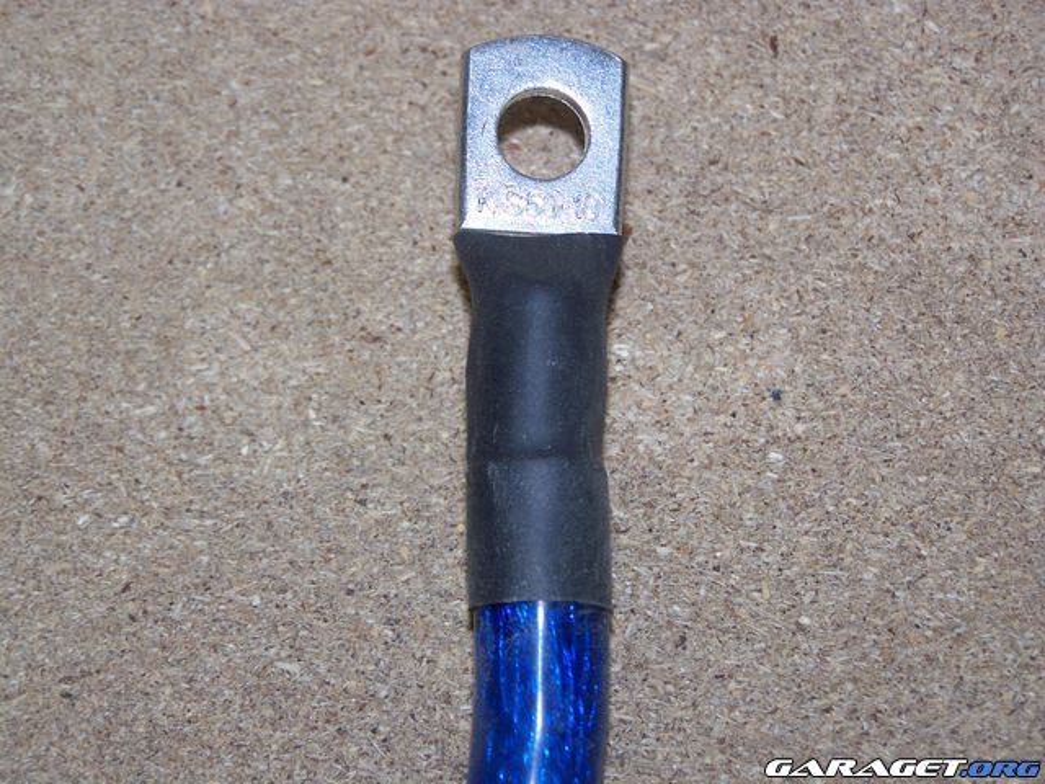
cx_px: 522
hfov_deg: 18.7
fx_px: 3170
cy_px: 392
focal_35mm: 105
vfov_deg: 14.1
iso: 80
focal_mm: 17.5
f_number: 3.2
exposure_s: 1/100
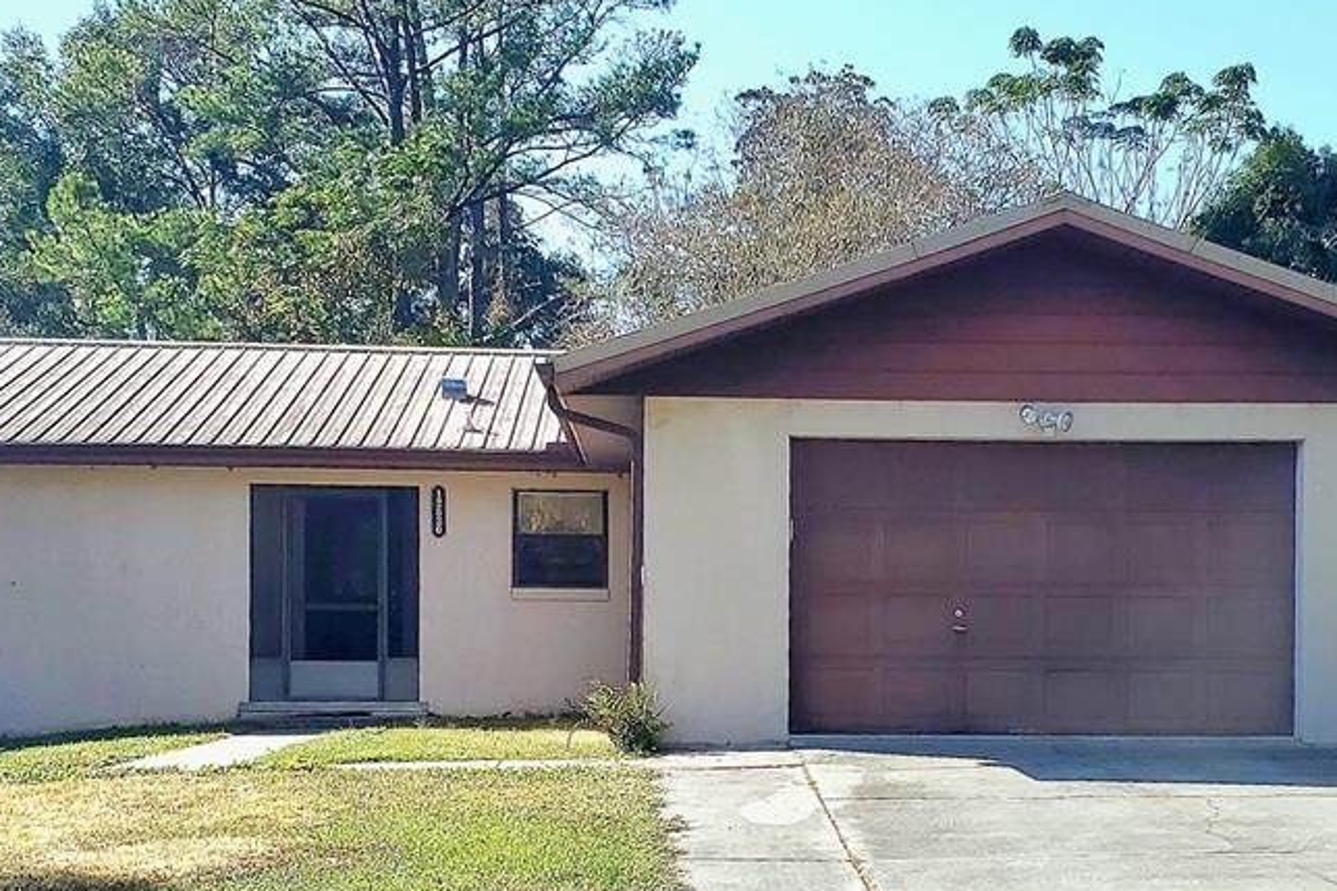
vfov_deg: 31.1
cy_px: 547
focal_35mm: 43
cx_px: 642
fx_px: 1596
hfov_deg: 45.4
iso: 50
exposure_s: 1/1429
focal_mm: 4.3
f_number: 2.4
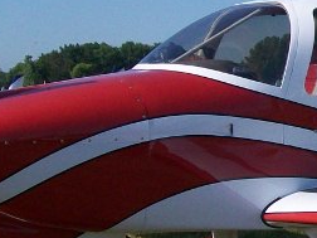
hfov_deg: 13.0
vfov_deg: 10.2
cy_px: 117
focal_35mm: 146
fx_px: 1337
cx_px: 424
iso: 64
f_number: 4.8
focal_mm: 6
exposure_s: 1/640
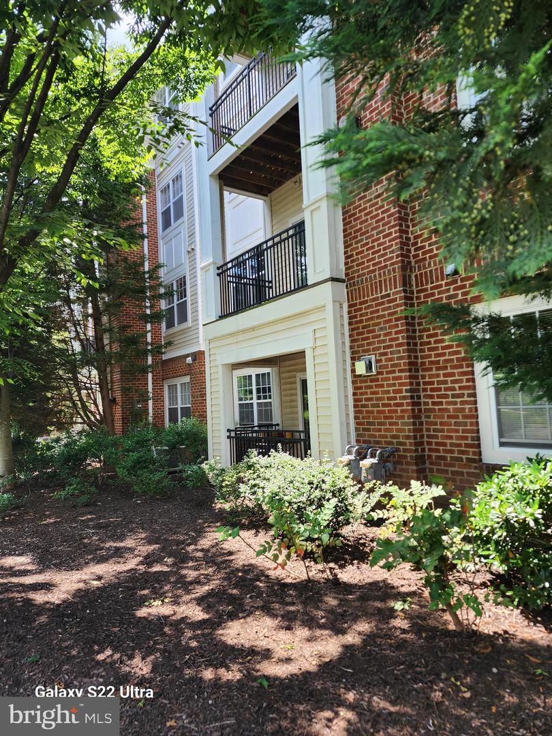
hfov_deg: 58.9
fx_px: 489
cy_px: 368
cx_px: 276
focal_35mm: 23
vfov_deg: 73.9
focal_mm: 6.4
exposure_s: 1/180
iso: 25
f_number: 1.8
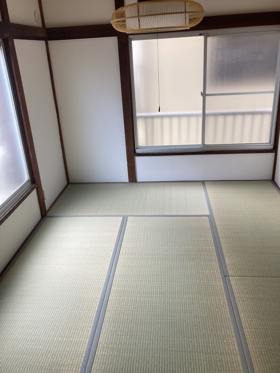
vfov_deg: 63.4
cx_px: 140
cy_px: 186
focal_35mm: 28
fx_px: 302
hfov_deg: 49.7
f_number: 1.8
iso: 80
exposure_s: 1/108
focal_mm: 3.99
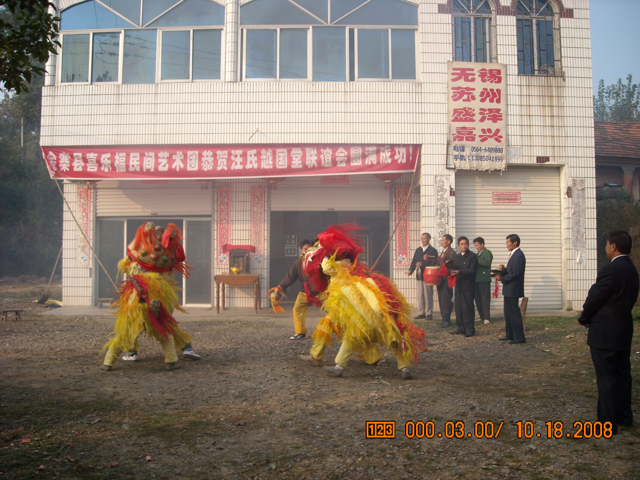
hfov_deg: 52.6
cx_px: 320
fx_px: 647
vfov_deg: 40.7
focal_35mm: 35
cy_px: 240
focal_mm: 5.7
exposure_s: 1/129
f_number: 5.6
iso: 64
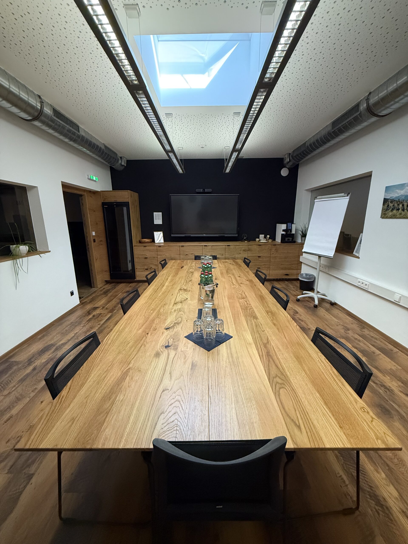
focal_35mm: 14
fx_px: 220
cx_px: 204
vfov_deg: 102.1
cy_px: 272
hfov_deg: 85.7
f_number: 2.2
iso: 500
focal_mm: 2.22
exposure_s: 1/50
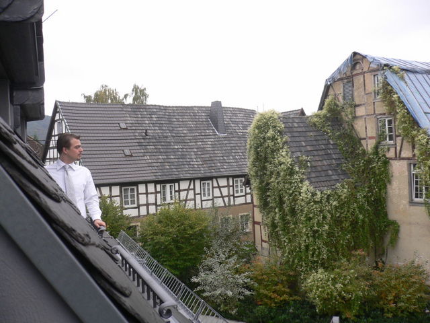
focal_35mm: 35
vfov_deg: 40.7
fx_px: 435
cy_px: 162
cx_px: 215
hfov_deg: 52.6
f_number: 2.8
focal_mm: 5.8
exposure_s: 1/125
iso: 80
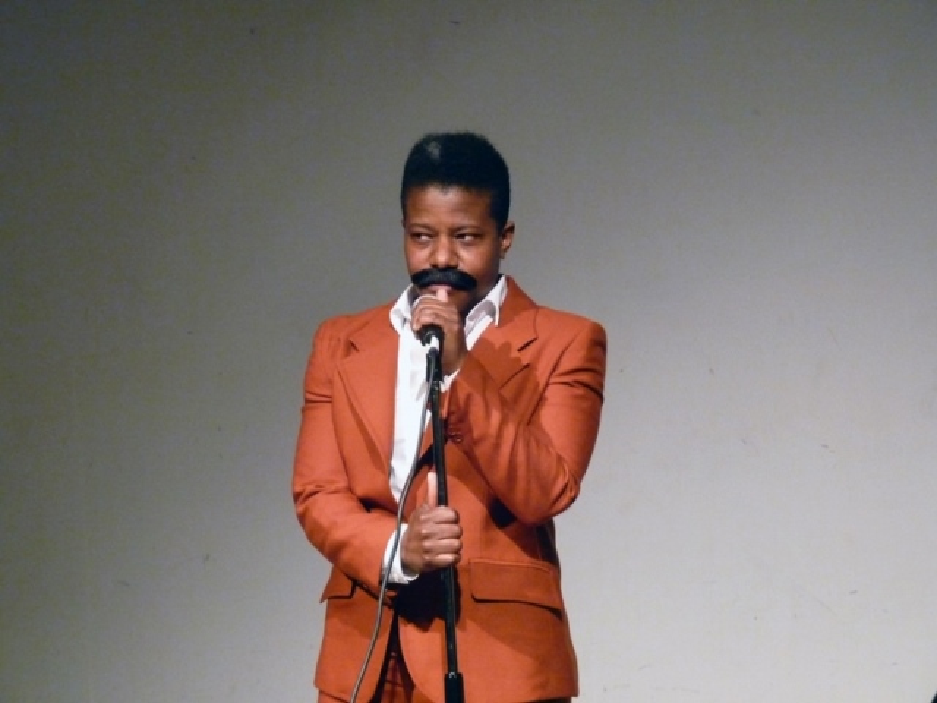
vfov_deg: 8.9
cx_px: 468
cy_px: 352
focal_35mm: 167
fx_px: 4520
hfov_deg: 11.8
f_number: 3.7
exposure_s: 1/20
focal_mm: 29.7
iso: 800
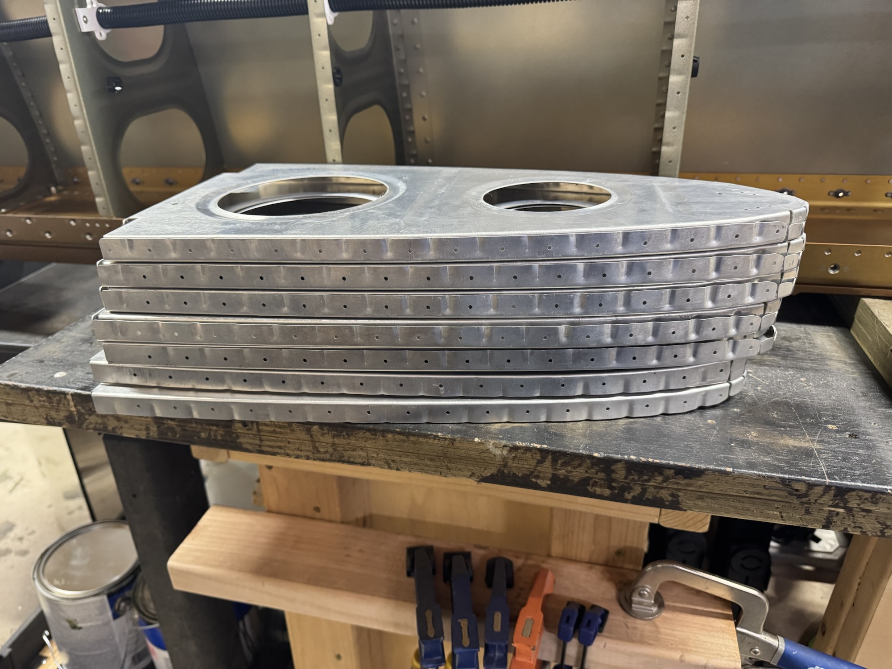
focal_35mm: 24
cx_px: 446
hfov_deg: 71.6
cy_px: 334
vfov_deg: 56.8
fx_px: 618
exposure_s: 1/60
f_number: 1.78
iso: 500
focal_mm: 6.76
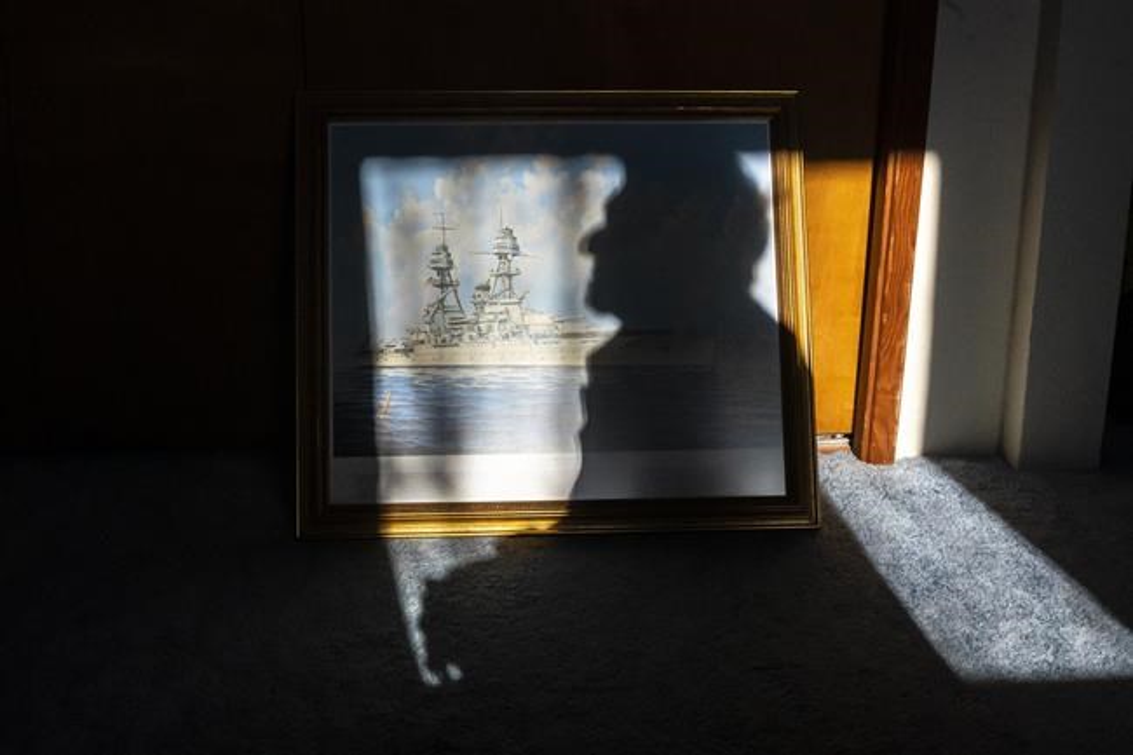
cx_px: 566
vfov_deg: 26.0
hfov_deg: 38.2
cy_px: 378
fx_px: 1636
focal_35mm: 52
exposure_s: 1/2500
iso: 6400
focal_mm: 35
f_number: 16
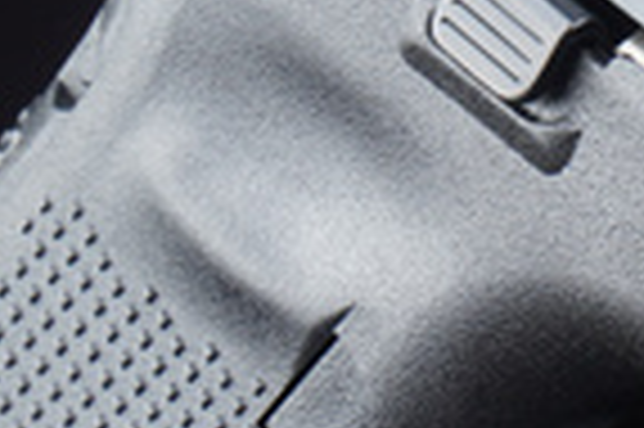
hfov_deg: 5.5
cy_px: -182
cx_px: 653
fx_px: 6642
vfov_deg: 3.7
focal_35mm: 372
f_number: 14
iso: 200
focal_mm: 71
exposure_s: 1/200
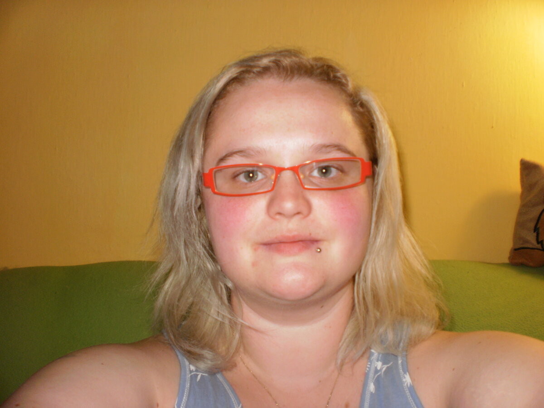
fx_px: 597
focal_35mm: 38
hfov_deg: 49.0
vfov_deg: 37.7
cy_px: 204
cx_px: 272
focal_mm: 6.3
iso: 125
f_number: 3.1
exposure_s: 1/30
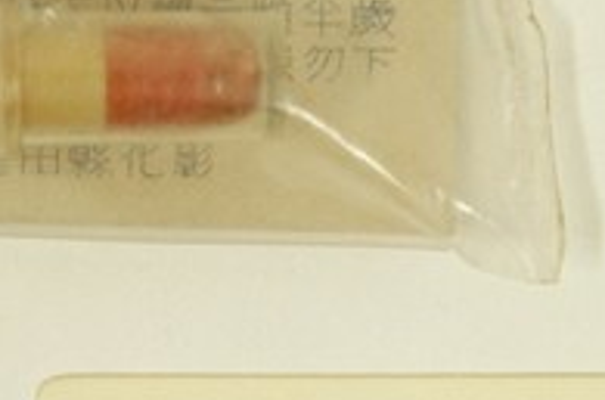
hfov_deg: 6.0
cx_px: -31
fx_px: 5784
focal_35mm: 345
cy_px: 88
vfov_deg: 4.0
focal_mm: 70
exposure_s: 1/20
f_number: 8
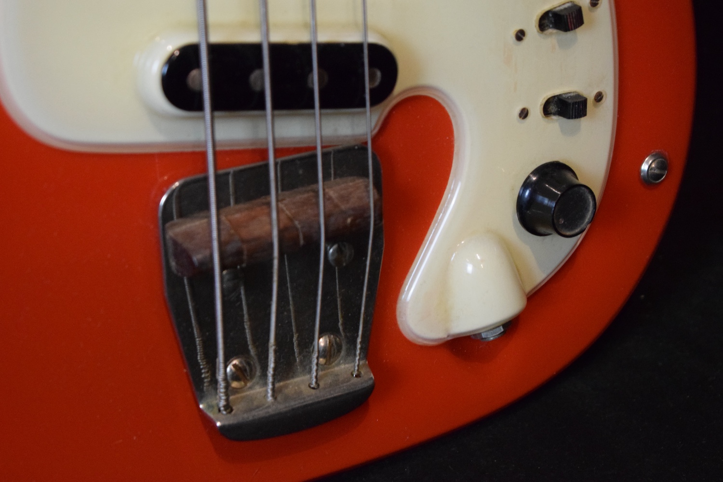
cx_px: 362
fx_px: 1657
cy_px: 241
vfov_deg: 16.6
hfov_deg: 24.6
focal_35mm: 82
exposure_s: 1/60
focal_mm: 55
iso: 4000
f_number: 5.6
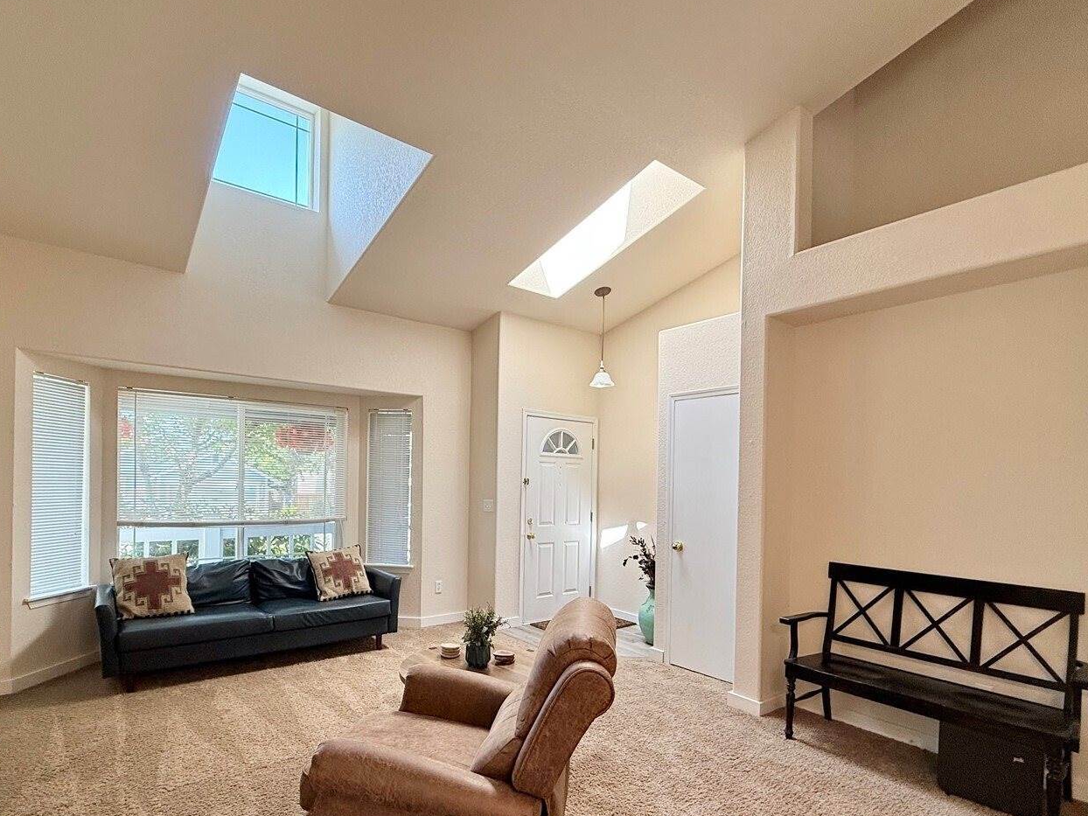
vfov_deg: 71.0
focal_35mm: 18
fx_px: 566
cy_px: 484
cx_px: 506
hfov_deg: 87.6
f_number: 2.2
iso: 125
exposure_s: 1/120
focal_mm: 2.22
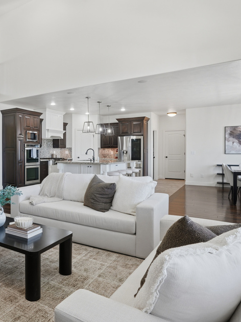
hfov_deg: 50.5
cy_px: 151
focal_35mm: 25
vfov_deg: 69.3
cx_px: 38
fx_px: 232
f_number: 9
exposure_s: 1/160
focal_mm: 16
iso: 250
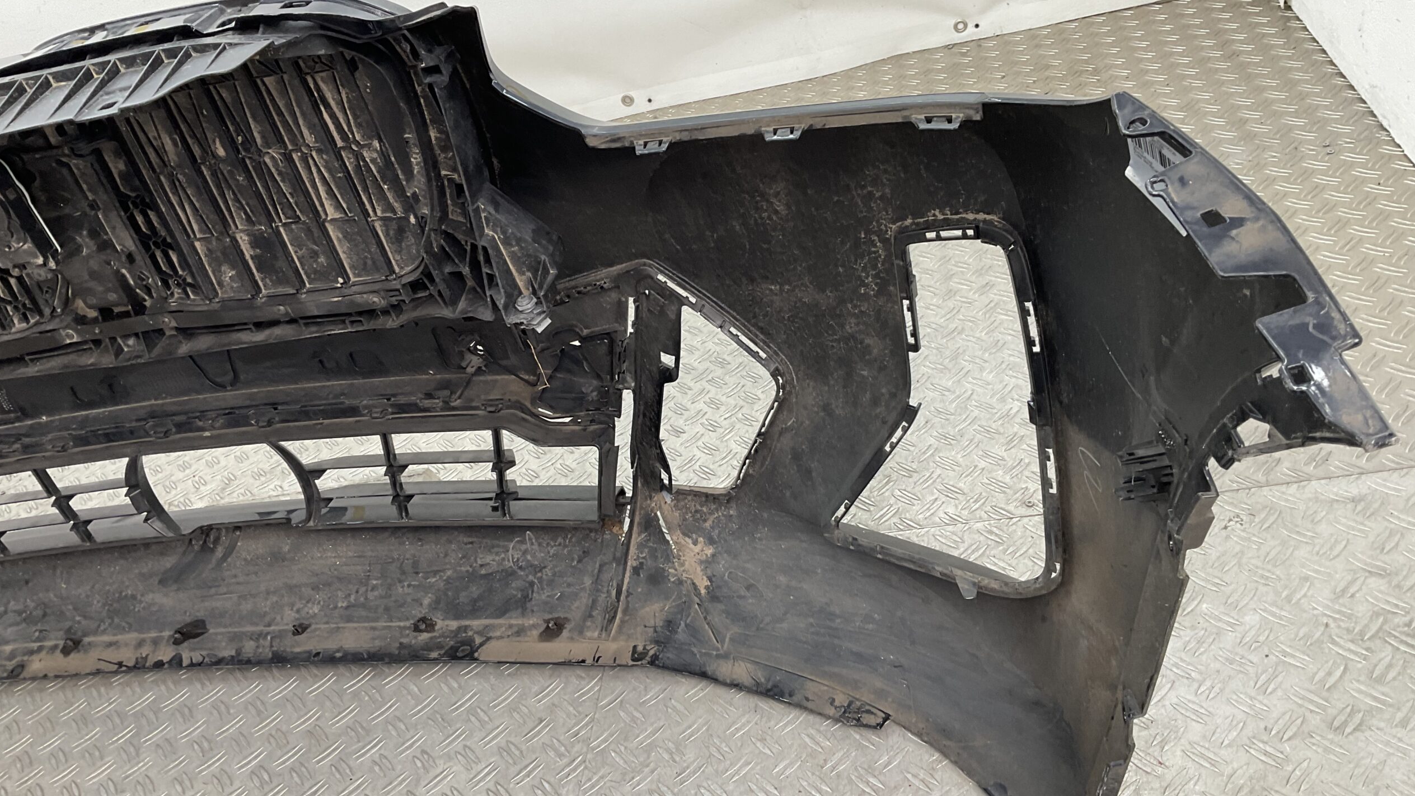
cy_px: 411
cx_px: 703
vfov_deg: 36.7
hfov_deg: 61.0
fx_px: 1201
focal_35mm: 32
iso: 50
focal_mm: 3
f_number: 1.8
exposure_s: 1/120
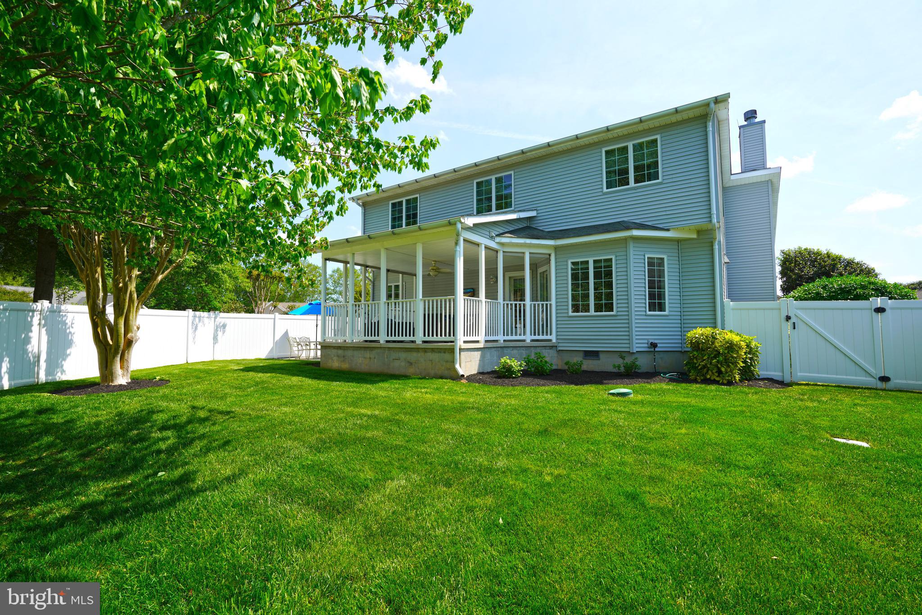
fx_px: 410
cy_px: 308
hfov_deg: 96.7
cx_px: 461
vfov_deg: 73.8
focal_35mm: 16
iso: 100
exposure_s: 1/125
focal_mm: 16
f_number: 9
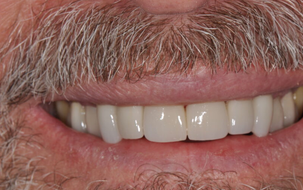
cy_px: 96
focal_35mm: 165
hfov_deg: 12.7
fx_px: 1360
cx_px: 146
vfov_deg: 8.0
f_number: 25
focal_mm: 85
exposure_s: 1/60
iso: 200
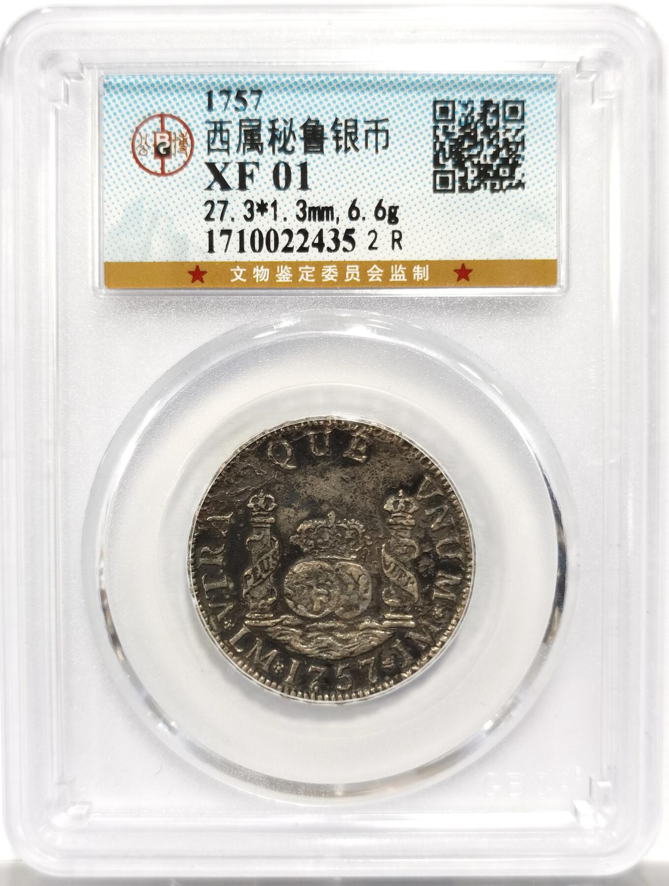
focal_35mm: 54
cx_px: 334
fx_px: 1386
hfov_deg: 27.1
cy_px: 443
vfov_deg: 35.5
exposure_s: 1/100
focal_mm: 5.56
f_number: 16
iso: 200
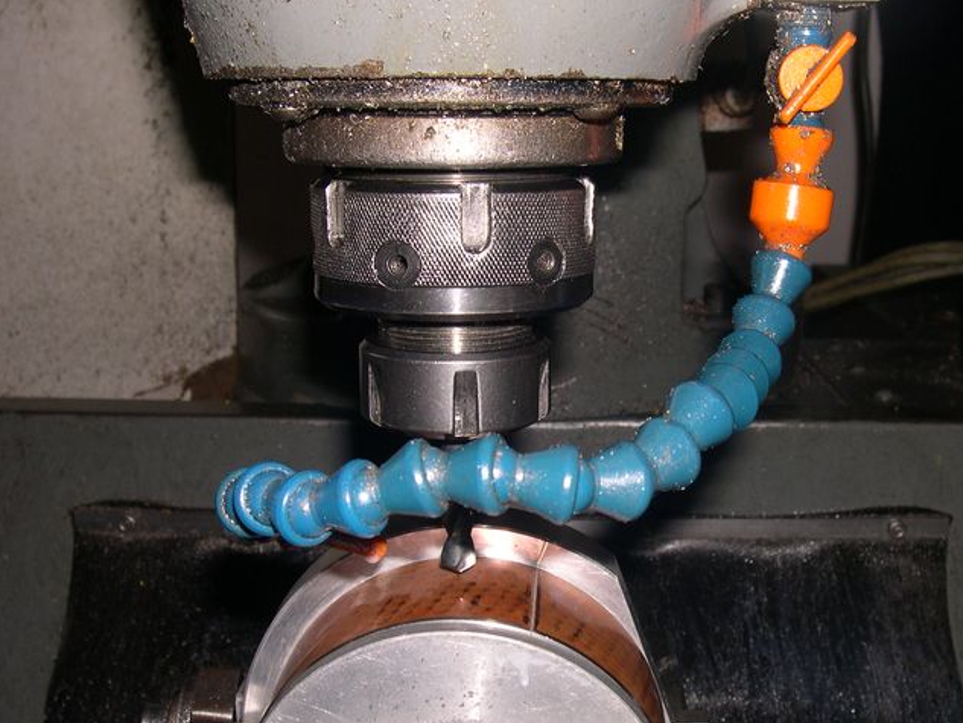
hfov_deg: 39.5
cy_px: 452
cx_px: 586
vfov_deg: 30.2
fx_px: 1336
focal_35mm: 48
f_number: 7.6
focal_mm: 8
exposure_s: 1/60
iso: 100
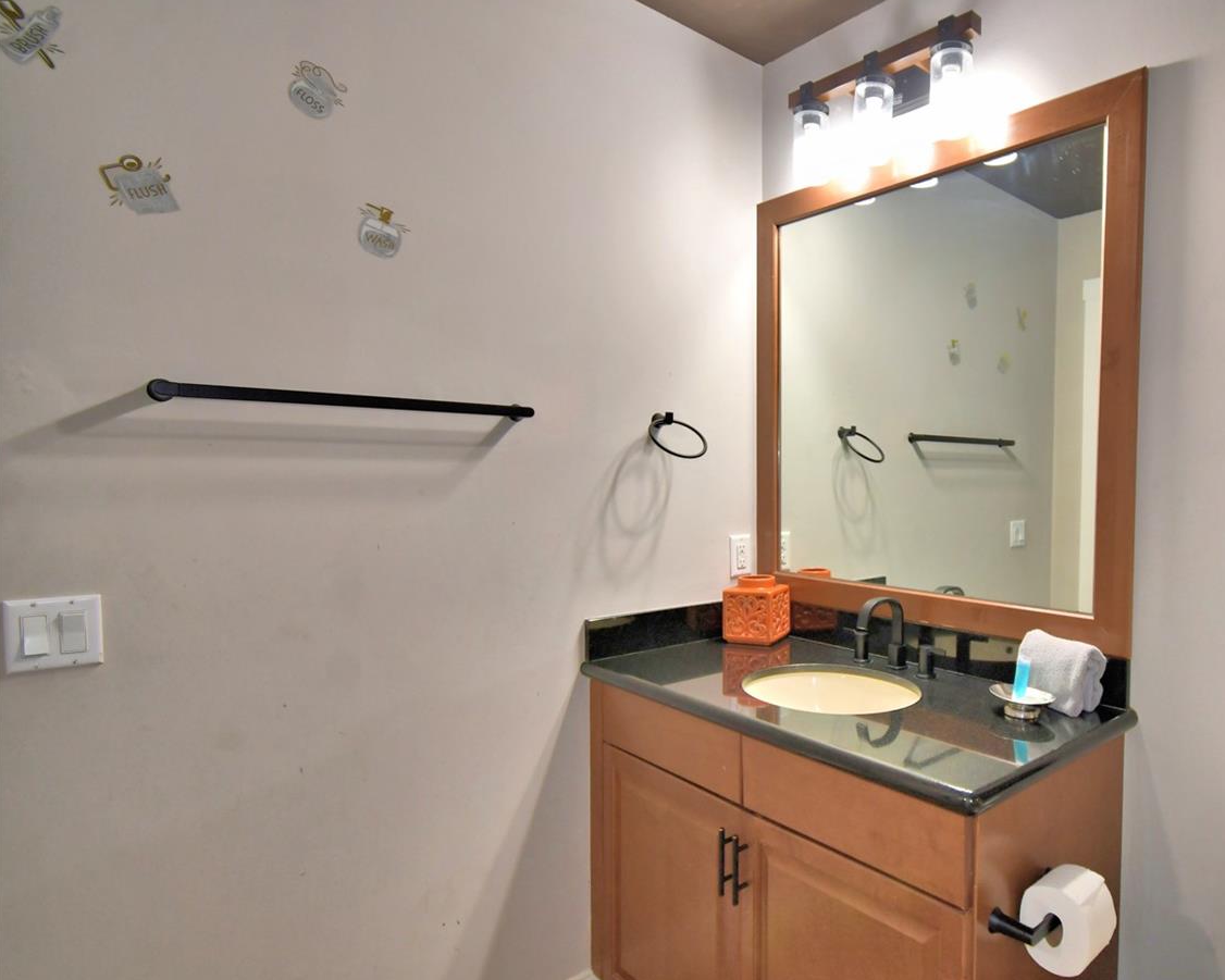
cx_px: 865
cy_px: 519
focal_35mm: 20
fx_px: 725
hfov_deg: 76.4
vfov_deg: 68.0
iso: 320
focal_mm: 10
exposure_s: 1/30
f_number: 4.5
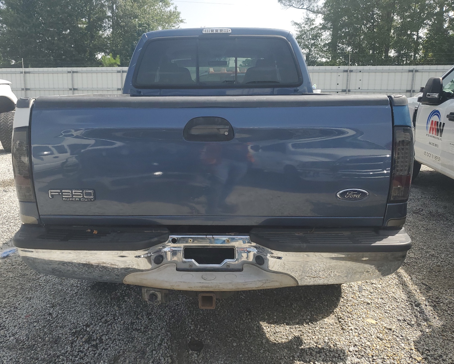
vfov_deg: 51.5
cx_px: 219
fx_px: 376
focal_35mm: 28
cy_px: 178
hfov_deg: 62.2
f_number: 1.5
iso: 50
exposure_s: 1/2000
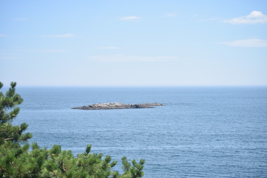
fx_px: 612
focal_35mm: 82
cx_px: 134
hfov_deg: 24.6
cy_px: 89
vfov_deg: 16.6
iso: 100
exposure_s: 1/640
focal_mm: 55
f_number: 4
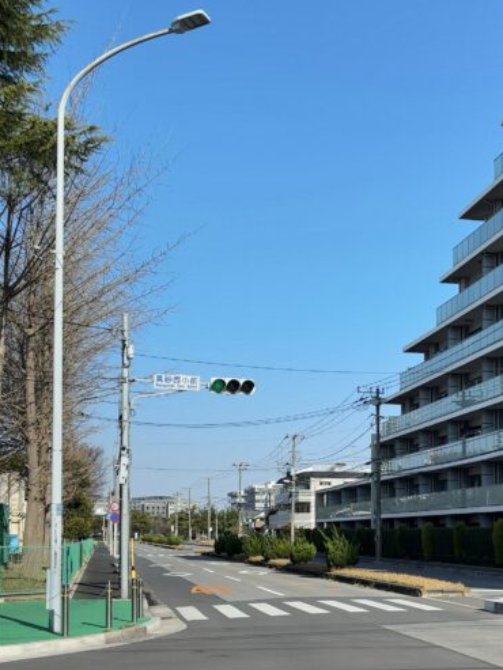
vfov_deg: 34.7
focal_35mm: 54
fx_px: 1046
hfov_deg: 26.7
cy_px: 511
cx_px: 385
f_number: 1.6
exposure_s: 1/2513
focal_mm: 5.96
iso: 50
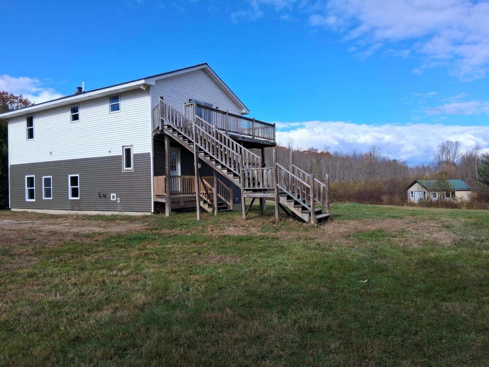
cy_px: 184
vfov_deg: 53.1
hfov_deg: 67.3
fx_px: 367
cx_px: 244
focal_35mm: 26
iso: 25
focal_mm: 3.98
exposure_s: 1/738
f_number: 1.8
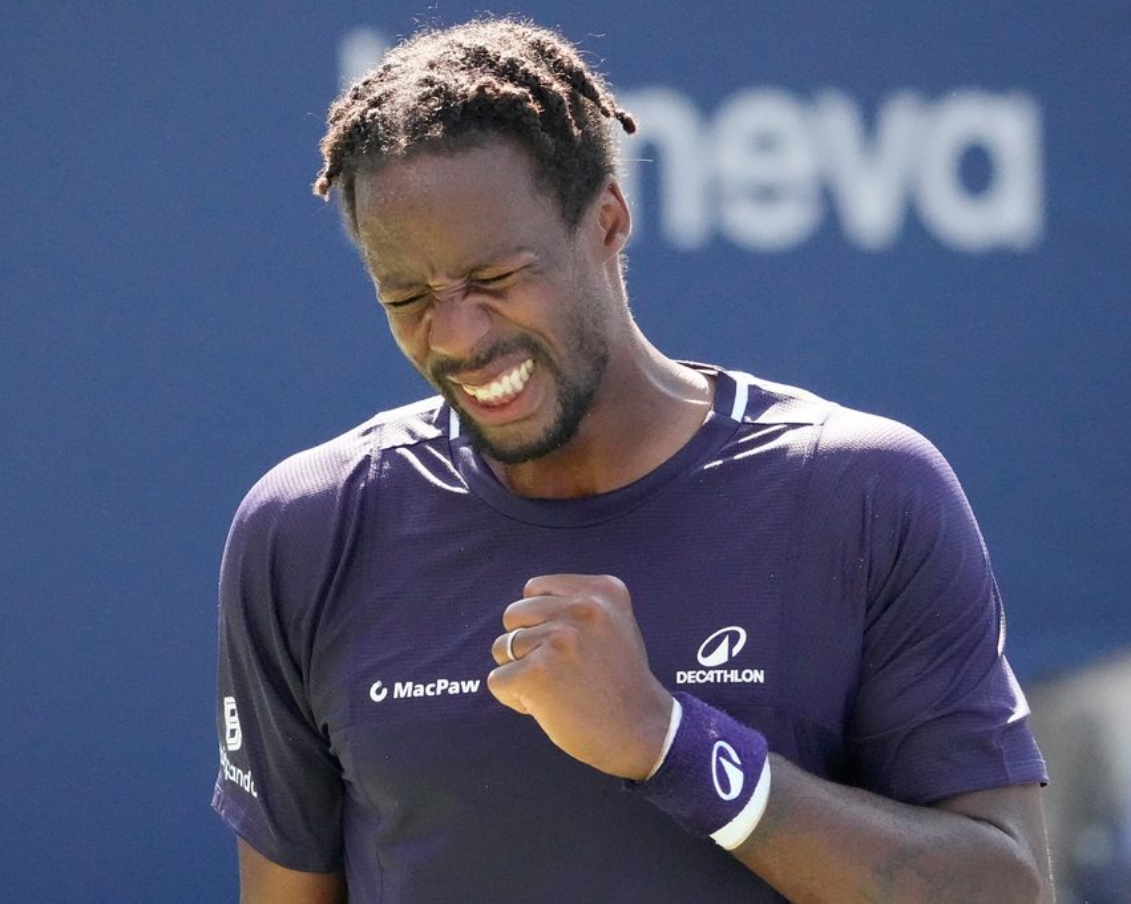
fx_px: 15123
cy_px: 451
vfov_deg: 3.4
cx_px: 501
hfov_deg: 4.3
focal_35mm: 452
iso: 12800
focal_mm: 400
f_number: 7.1
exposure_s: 1/5000
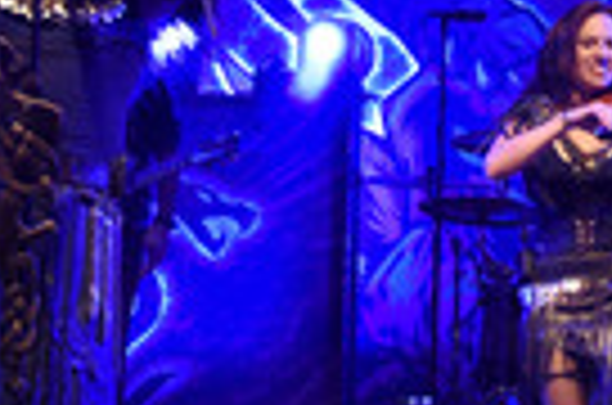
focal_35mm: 126
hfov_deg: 15.9
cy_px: 81
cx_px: 637
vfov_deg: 10.8
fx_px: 2137
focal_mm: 38
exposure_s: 1/60
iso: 1600
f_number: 5.6
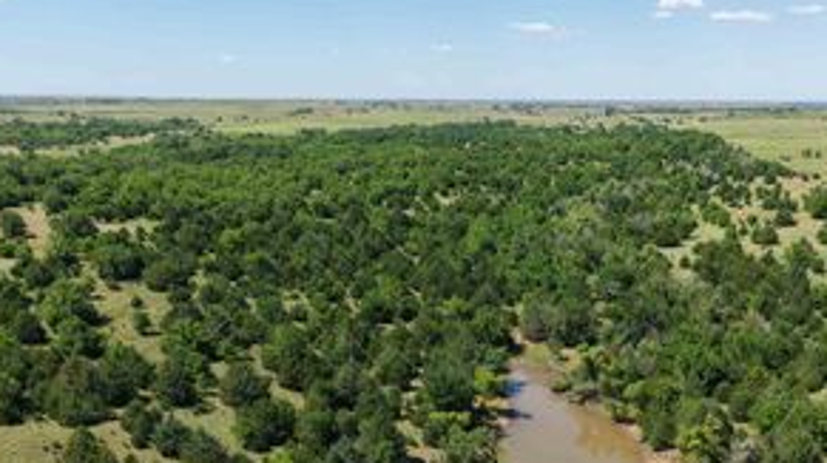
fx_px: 986
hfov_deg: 45.2
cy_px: 422
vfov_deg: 25.6
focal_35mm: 45
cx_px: 503
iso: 180
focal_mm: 8.67
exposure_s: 1/3000
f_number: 1.8
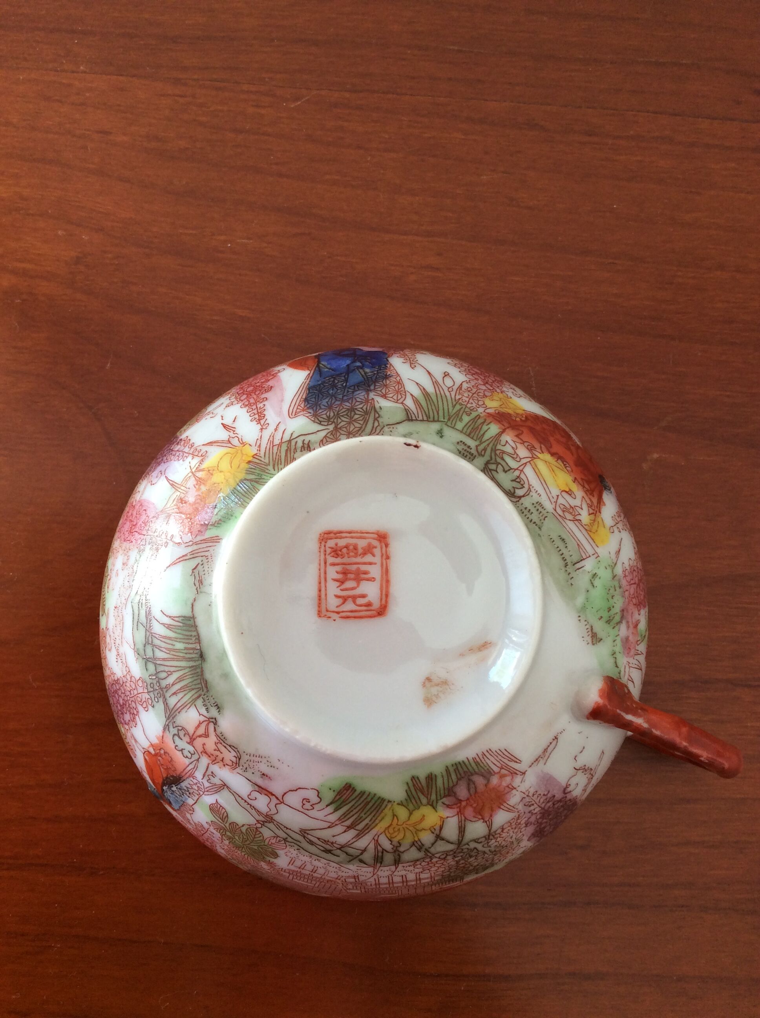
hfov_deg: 44.1
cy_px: 509
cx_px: 380
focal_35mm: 32
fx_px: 939
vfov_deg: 56.9
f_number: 2.4
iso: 40
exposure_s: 1/33
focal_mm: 3.3
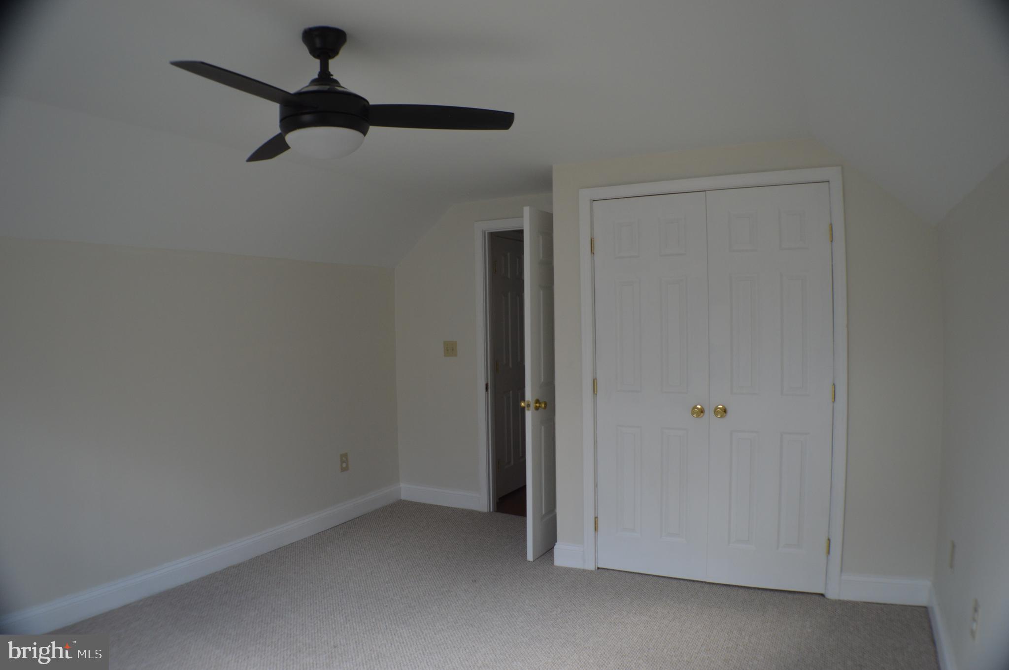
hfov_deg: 62.0
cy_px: 335
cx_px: 504
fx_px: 840
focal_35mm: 30
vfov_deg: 43.5
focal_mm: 20
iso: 400
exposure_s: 1/80
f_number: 4.5
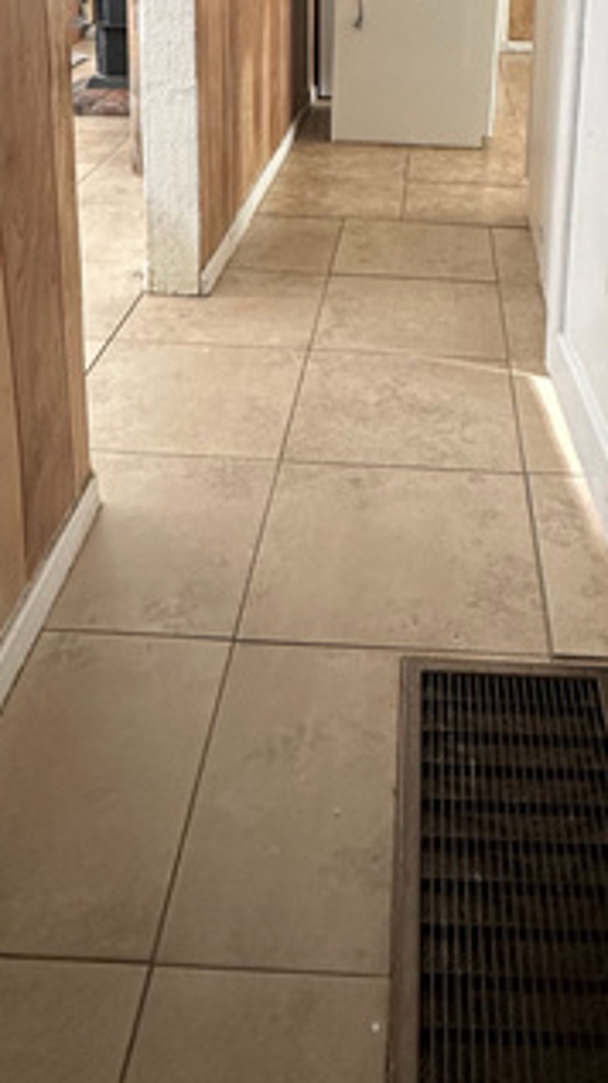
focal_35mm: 37
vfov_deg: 48.9
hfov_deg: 31.6
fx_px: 1062
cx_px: 417
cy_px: 130
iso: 200
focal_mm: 2.22
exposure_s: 1/99
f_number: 2.2
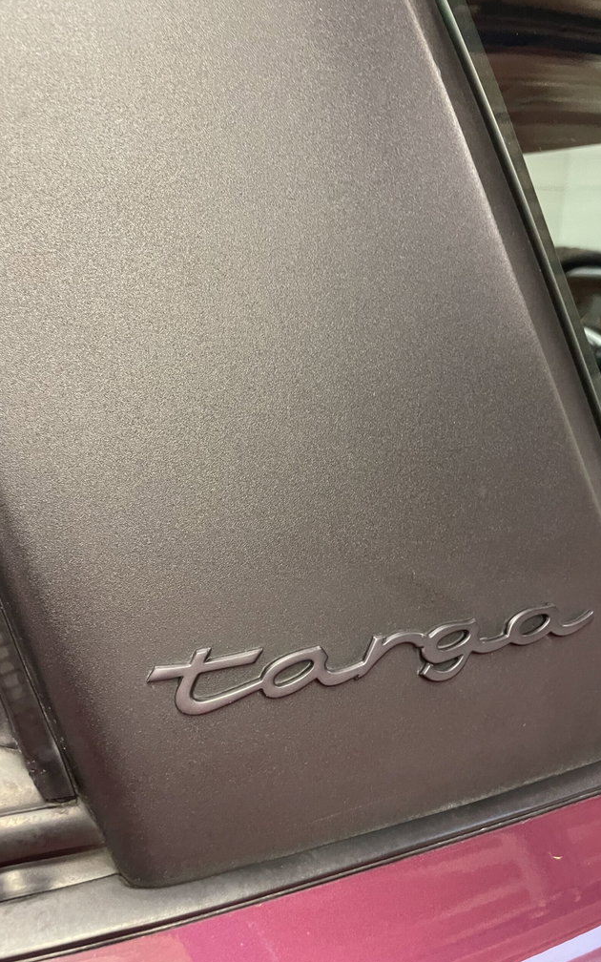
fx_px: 734
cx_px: 350
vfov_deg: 66.5
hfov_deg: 44.4
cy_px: 479
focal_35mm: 28
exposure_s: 1/50
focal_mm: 4.2
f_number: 1.6
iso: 500
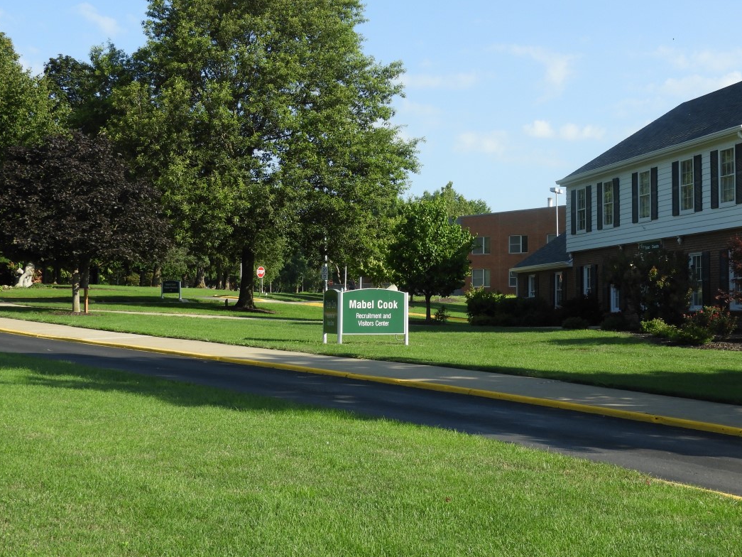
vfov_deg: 23.6
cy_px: 234
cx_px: 469
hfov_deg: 31.0
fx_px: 1329
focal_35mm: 62
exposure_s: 1/500
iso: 100
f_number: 4
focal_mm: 8.1
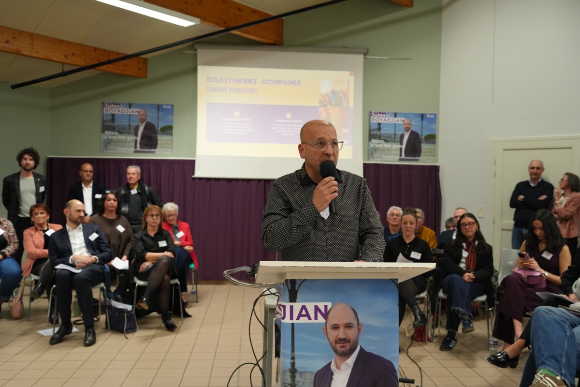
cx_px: 290
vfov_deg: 37.9
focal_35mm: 35
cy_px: 194
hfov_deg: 54.4
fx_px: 564
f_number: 4
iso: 3200
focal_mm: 35
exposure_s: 1/160
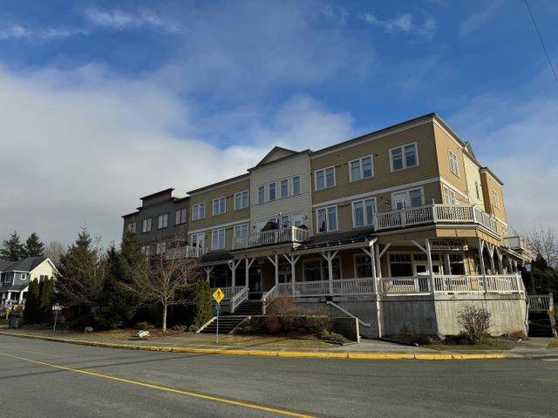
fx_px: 387
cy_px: 209
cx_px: 279
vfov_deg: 56.8
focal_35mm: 24
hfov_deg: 71.6
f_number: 1.78
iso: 80
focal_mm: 6.76
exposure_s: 1/4310
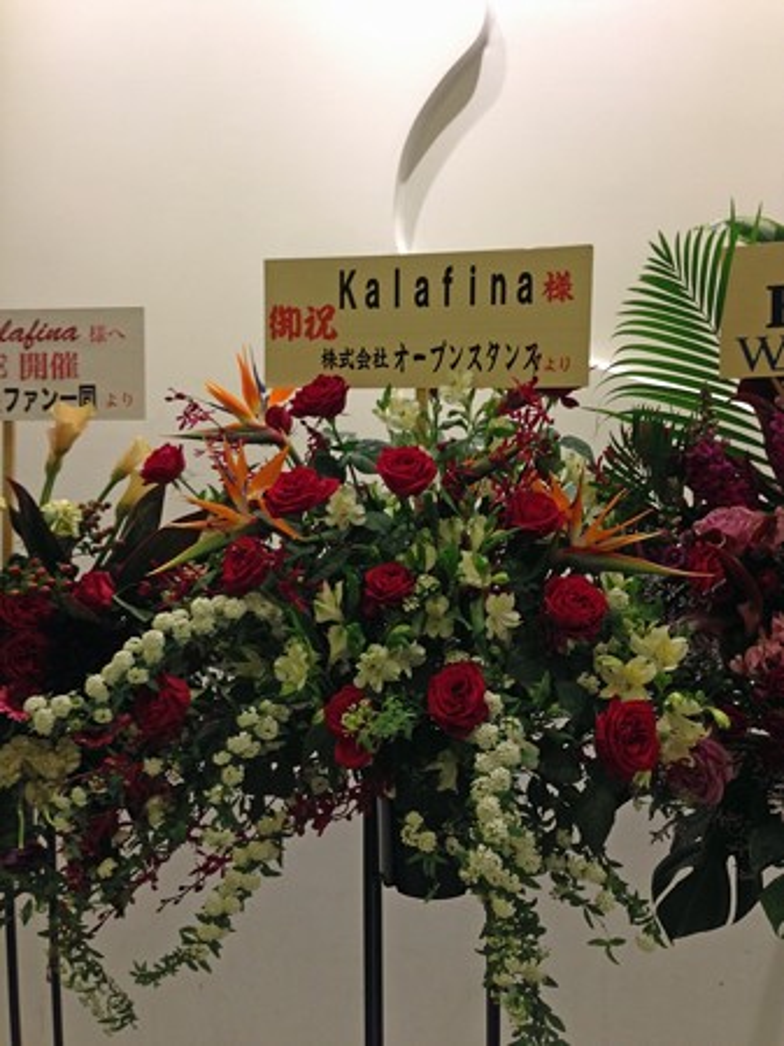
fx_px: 997
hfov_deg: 42.9
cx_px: 392
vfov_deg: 55.4
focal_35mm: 33
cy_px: 523
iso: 100
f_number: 2.4
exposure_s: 1/20
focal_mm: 4.13
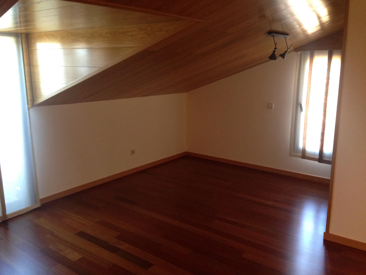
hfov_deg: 55.4
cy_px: 138
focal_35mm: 33
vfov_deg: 42.9
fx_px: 349
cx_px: 183
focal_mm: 4.12
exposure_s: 1/20
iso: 250
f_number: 2.4
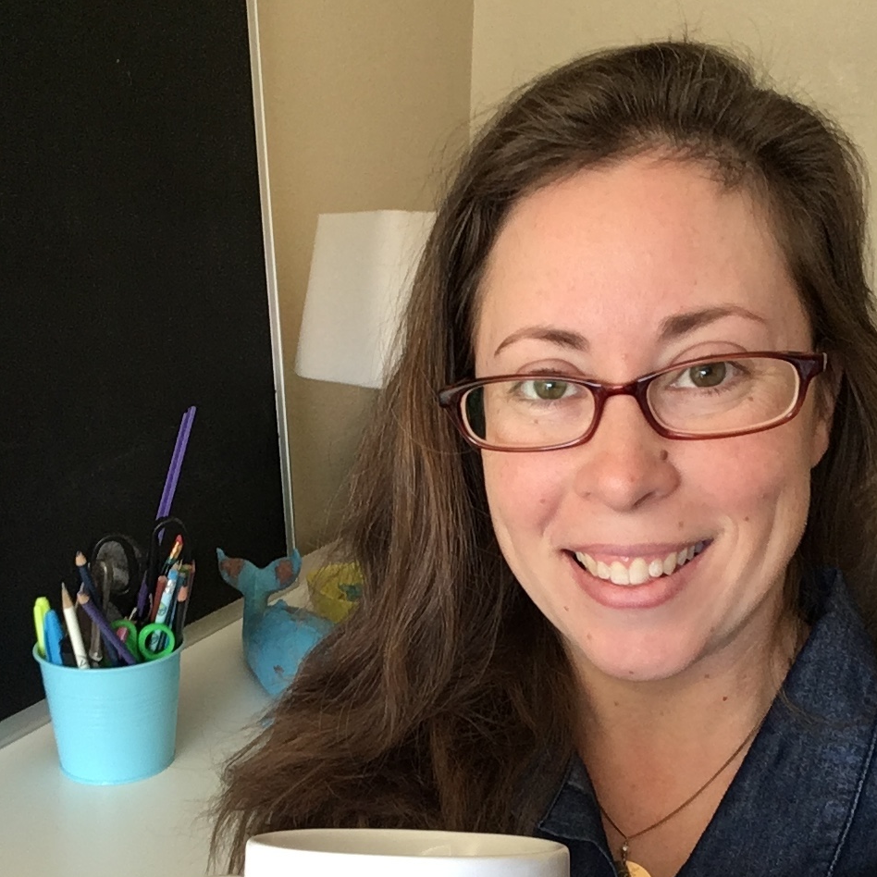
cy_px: 575
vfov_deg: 44.4
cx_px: 443
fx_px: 1061
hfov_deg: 44.9
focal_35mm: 37
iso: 100
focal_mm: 2.15
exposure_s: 1/30
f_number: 2.4
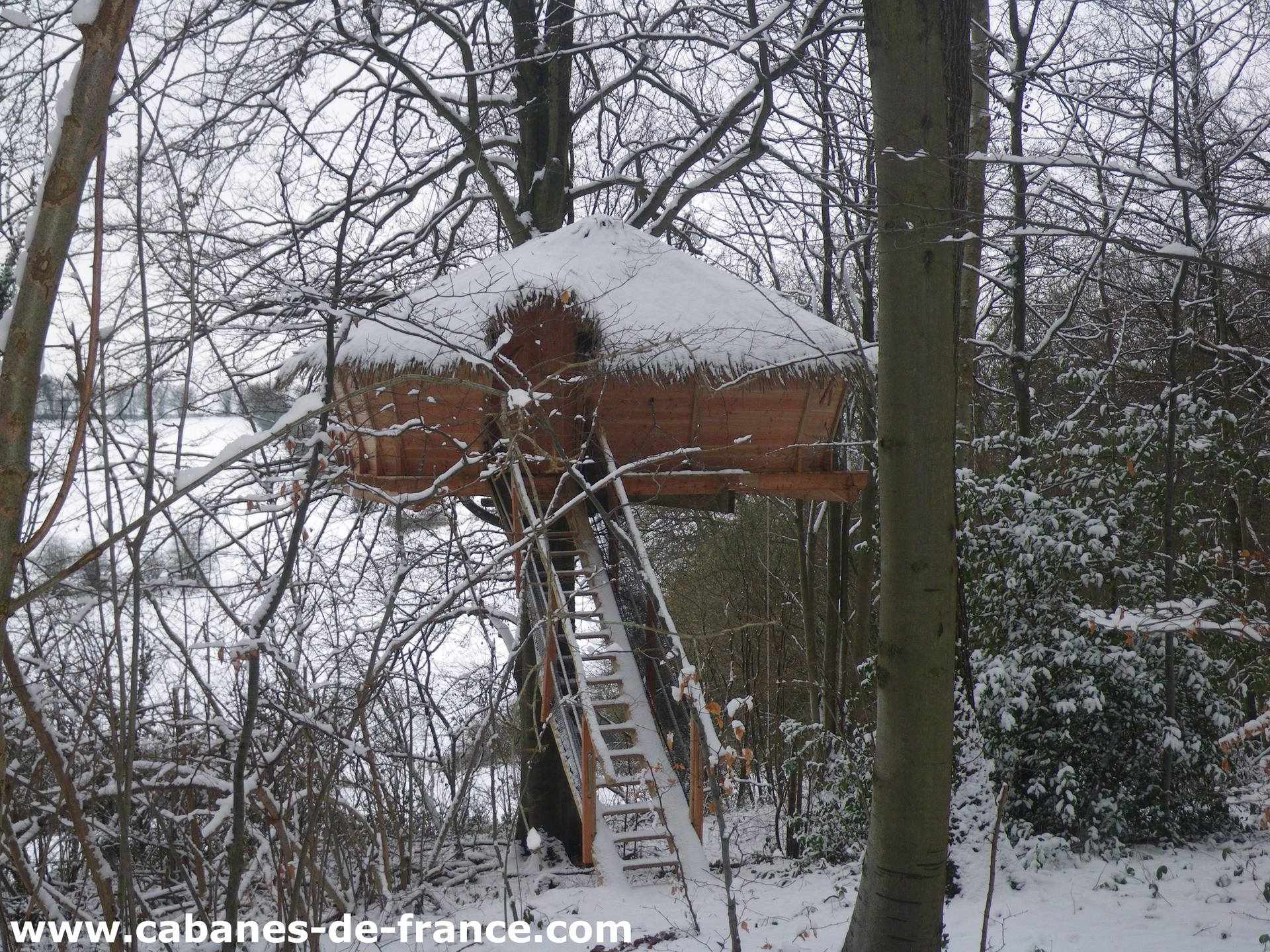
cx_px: 635
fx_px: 1541
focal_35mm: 42
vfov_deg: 34.3
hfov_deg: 44.8
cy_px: 476
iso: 125
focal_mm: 7.5
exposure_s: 1/60
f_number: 4.2
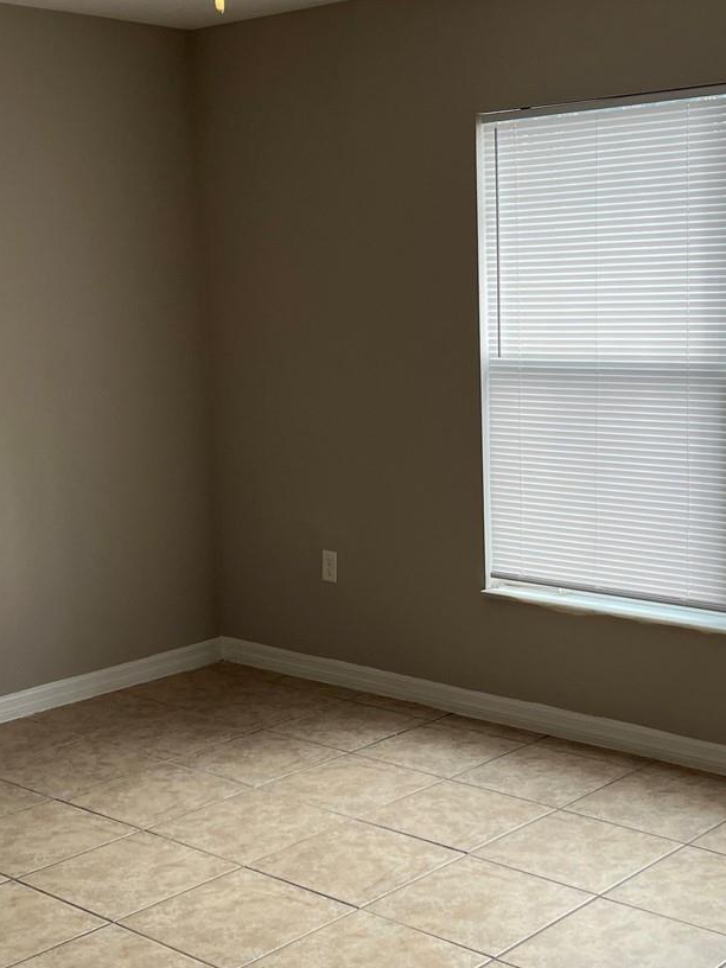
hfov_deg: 28.5
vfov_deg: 37.5
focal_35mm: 51
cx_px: 433
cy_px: 483
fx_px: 1426
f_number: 1.6
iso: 40
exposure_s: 1/120
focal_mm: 5.1
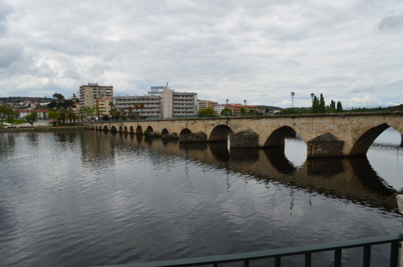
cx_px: 202
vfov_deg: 47.7
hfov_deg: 67.5
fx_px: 302
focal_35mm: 27
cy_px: 134
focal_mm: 18
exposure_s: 1/125
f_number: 11
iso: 100
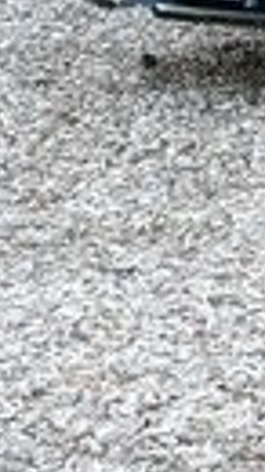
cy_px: -261
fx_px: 8356
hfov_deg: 1.8
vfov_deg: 3.2
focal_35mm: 668
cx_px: 1365
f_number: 2.8
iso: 64
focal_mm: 16.89
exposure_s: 1/121
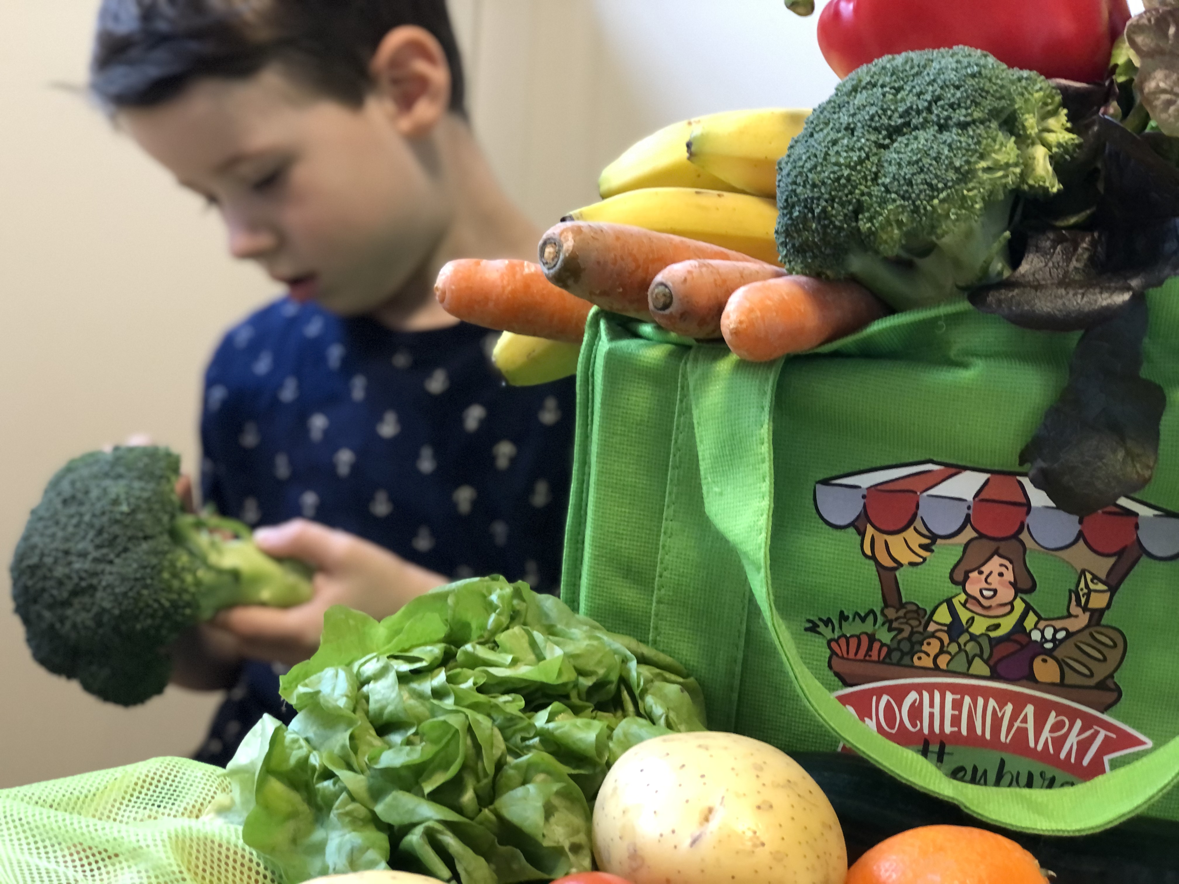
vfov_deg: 25.7
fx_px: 1941
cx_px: 590
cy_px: 442
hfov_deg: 33.8
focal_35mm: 57
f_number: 2.8
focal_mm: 6.6
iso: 320
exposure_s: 1/33
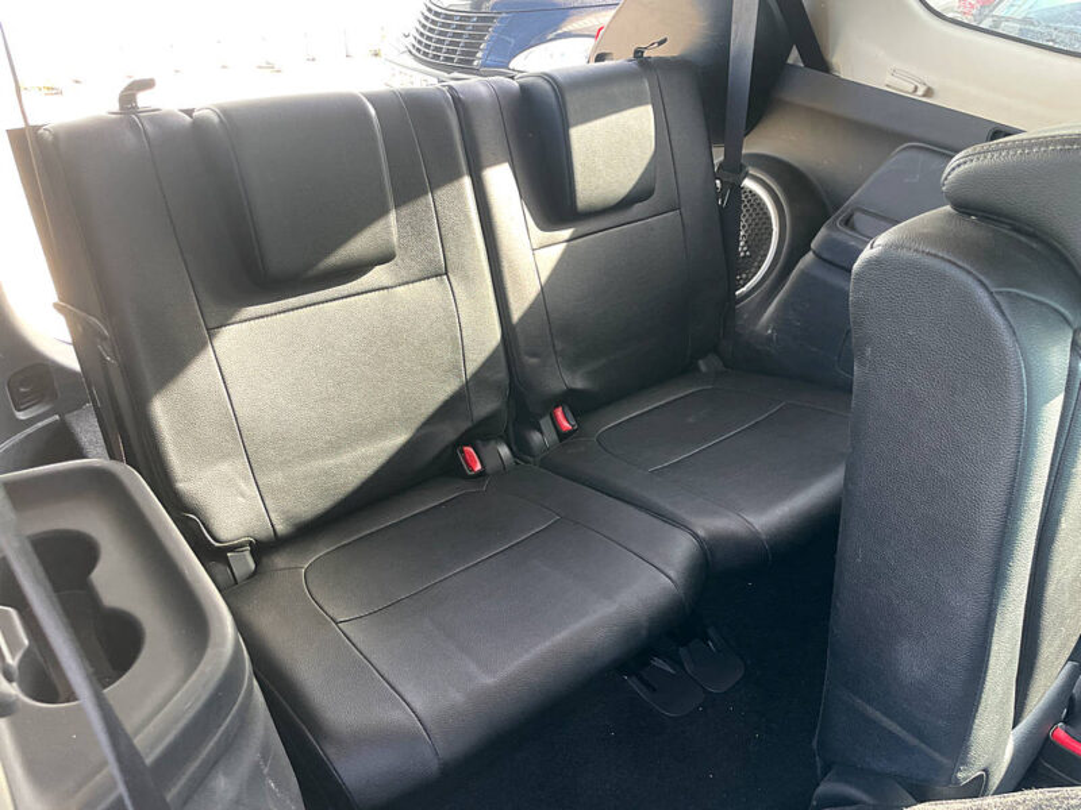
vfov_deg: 53.1
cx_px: 540
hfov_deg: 67.3
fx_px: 812
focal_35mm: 26
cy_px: 405
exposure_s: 1/121
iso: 125
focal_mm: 4.2
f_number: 1.6
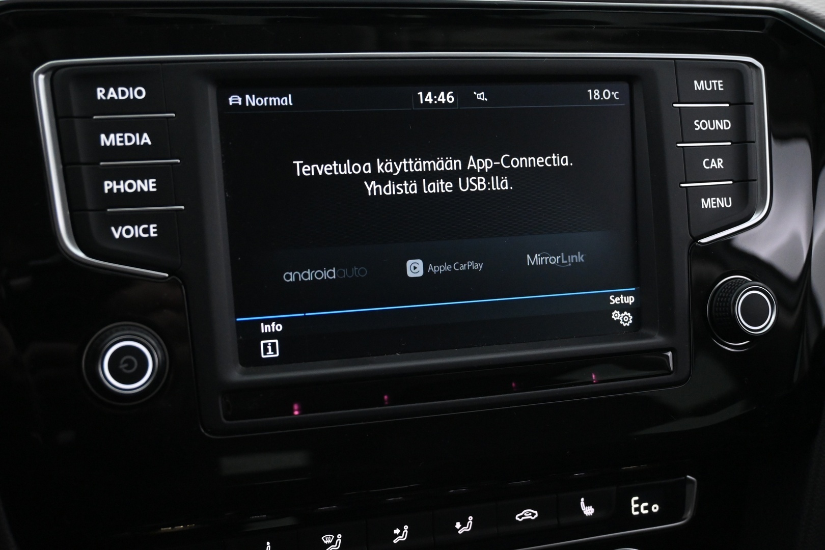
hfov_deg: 41.7
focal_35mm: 47
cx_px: 412
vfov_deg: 28.5
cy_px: 275
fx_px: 1083
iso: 3600
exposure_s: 1/50
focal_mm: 31.5
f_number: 5
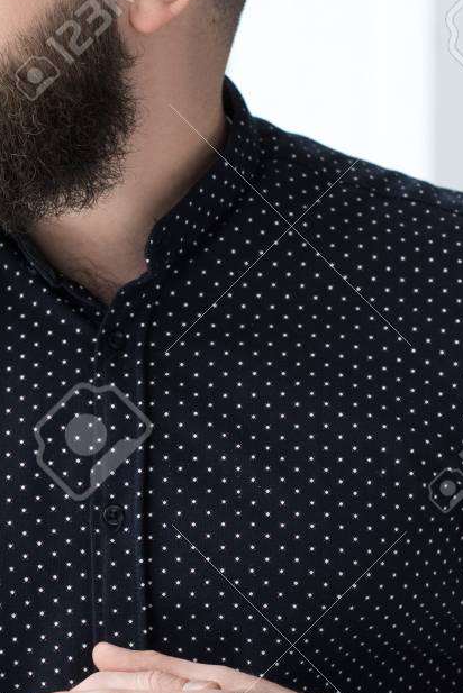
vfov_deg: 11.5
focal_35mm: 179
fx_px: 3449
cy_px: 227
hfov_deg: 7.7
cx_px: 47
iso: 1100
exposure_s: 1/200
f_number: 4
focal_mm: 85
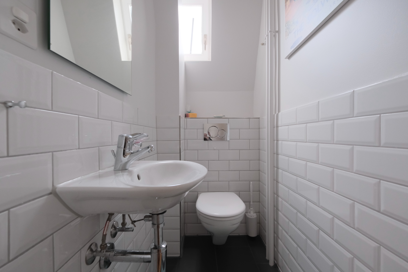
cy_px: 136
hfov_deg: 100.4
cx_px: 204
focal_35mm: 15
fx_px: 170
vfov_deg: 77.3
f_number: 5
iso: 2000
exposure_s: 1/15
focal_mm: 10
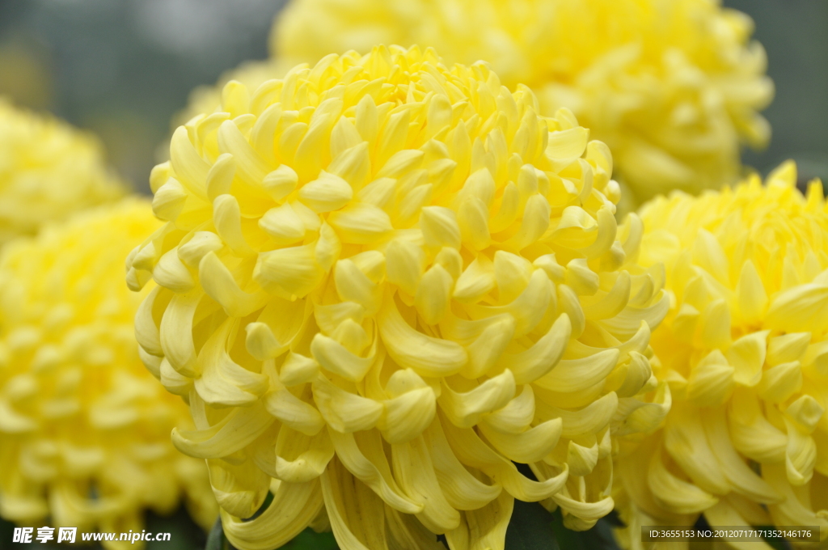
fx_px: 3273
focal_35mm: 142
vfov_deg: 9.6
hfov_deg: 14.4
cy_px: 275
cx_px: 414
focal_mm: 95
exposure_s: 1/320
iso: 400
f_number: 9
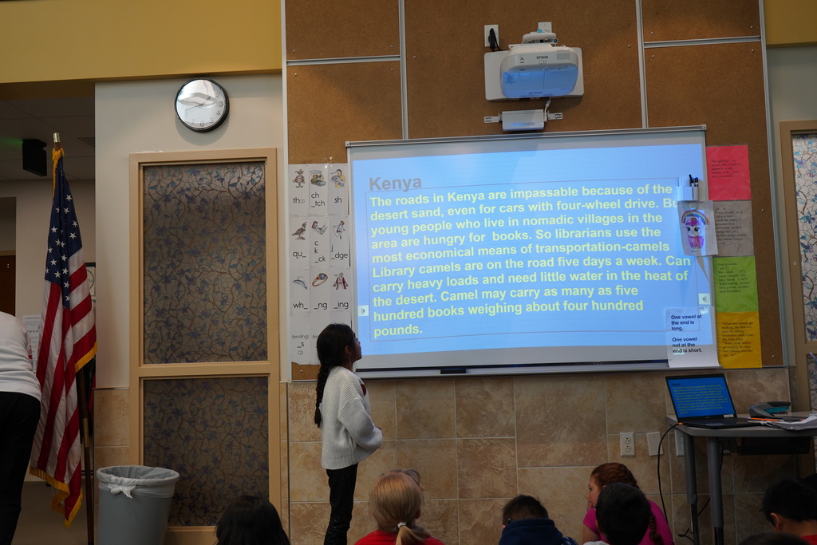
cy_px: 272
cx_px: 408
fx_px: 862
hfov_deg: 50.7
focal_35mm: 38
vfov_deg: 35.1
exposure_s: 1/160
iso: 800
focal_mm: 38
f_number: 4
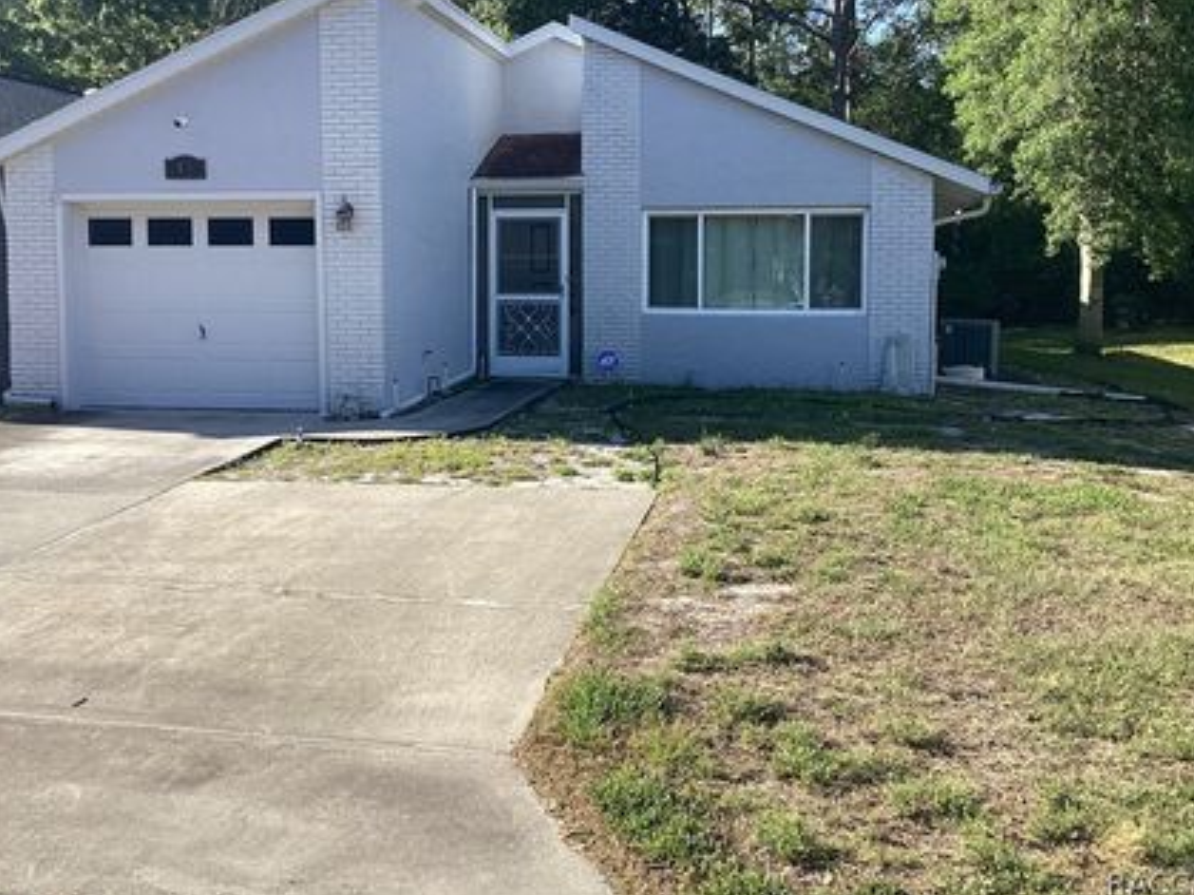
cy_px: 372
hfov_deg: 50.1
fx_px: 1276
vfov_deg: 38.5
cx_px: 587
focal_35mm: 37
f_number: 2.4
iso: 25
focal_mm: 3.3
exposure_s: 1/673
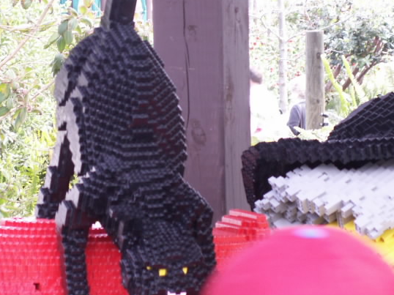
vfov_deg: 9.3
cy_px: 135
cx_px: 180
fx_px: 1820
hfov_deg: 12.4
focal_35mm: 160
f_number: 3.5
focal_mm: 14.31
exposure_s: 1/40
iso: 64
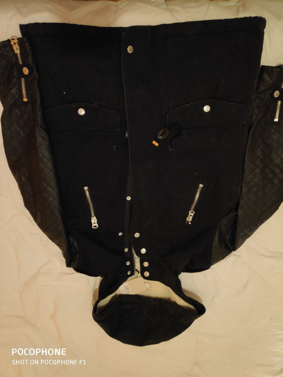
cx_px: 142
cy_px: 188
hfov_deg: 66.0
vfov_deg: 81.7
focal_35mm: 20
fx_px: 218
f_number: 1.9
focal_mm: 3.94
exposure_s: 1/33
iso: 1219
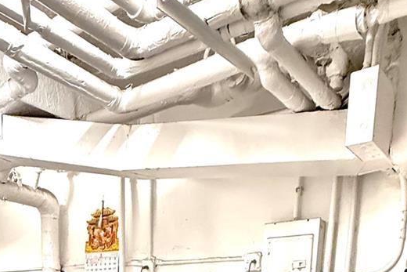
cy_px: 430
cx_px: 154
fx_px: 486
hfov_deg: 45.1
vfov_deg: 23.5
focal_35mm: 43
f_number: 2.2
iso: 800
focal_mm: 2.22
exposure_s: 1/60
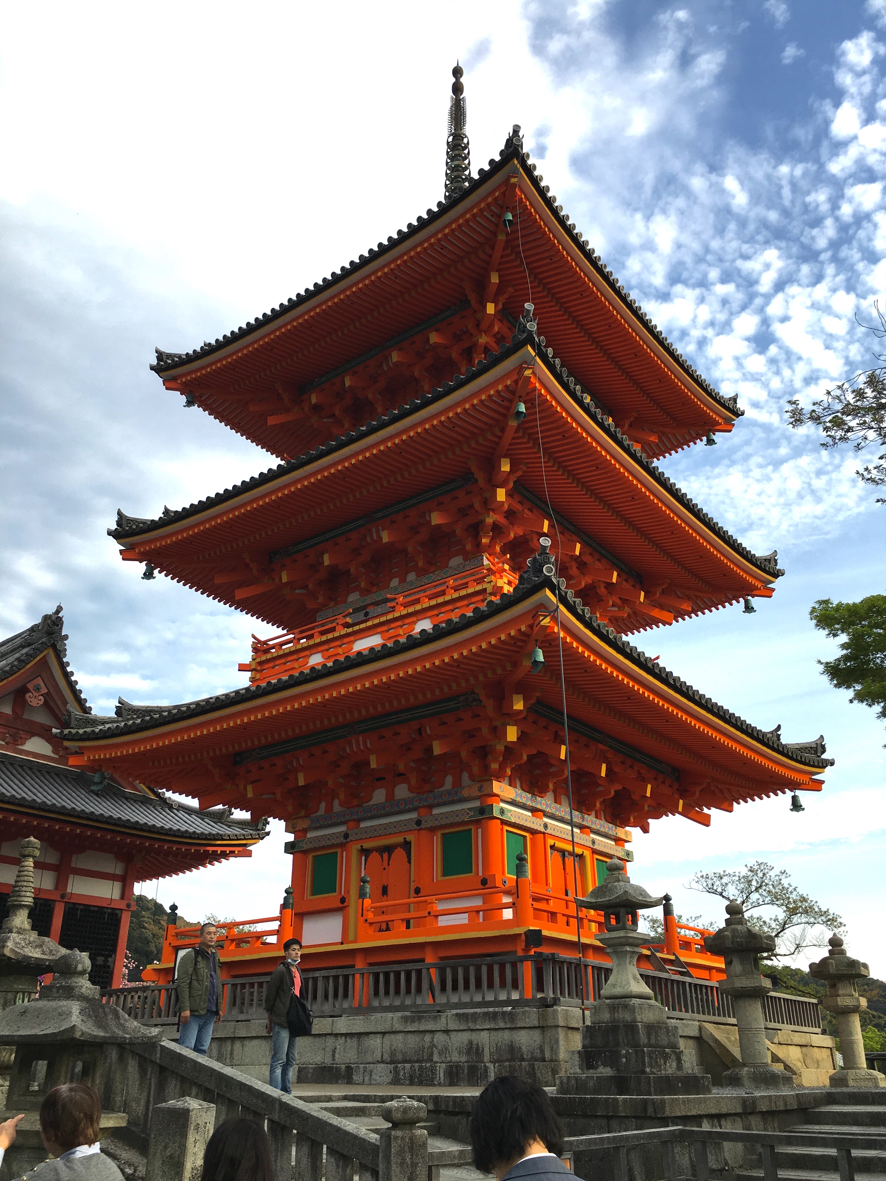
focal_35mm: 29
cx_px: 443
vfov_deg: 61.7
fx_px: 990
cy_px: 590
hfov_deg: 48.2
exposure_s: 1/561
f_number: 2.2
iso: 25
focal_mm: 4.15
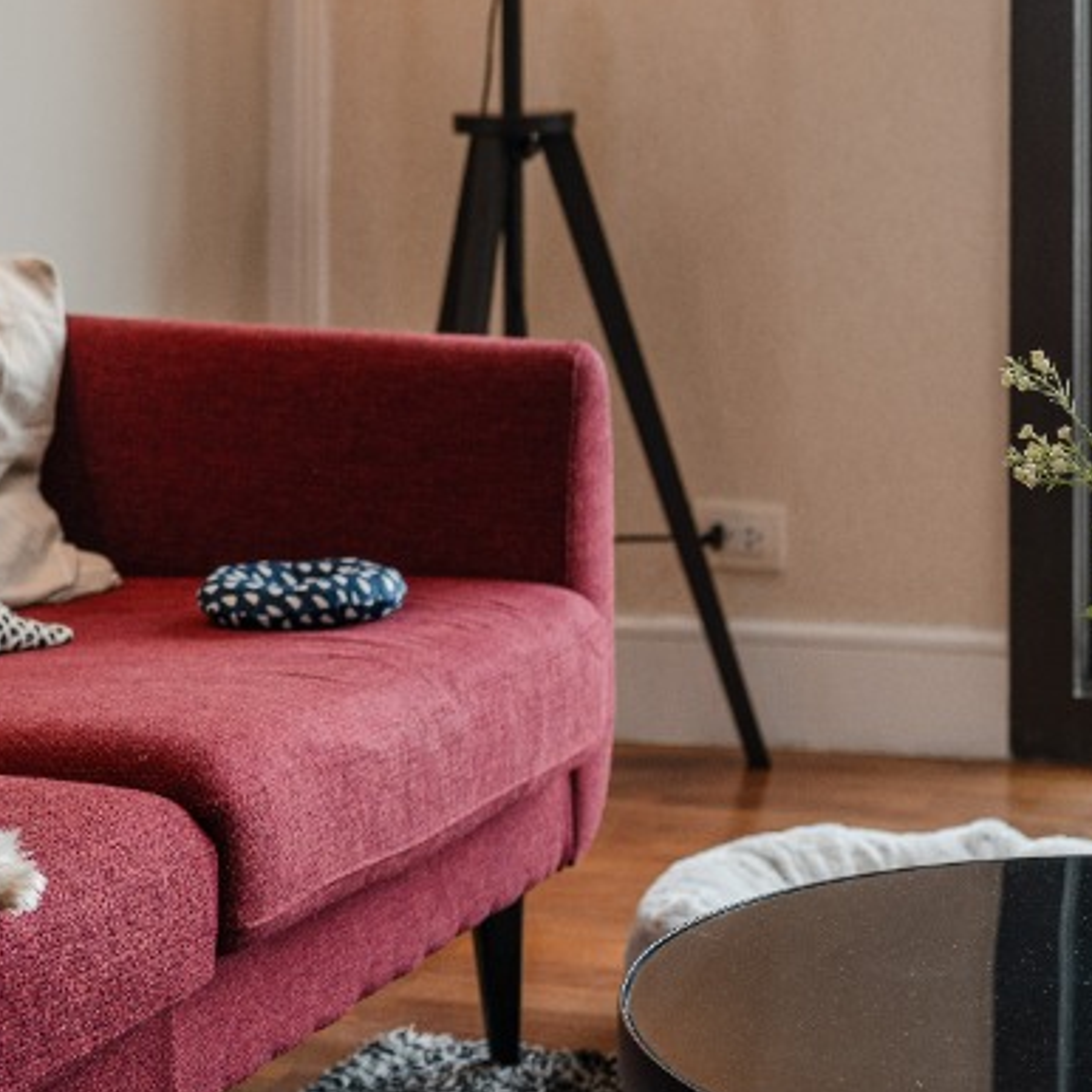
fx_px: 3926
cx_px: -76
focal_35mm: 110
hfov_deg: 15.5
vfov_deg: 15.8
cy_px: 296
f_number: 3.5
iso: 220
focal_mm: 50
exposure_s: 1/200
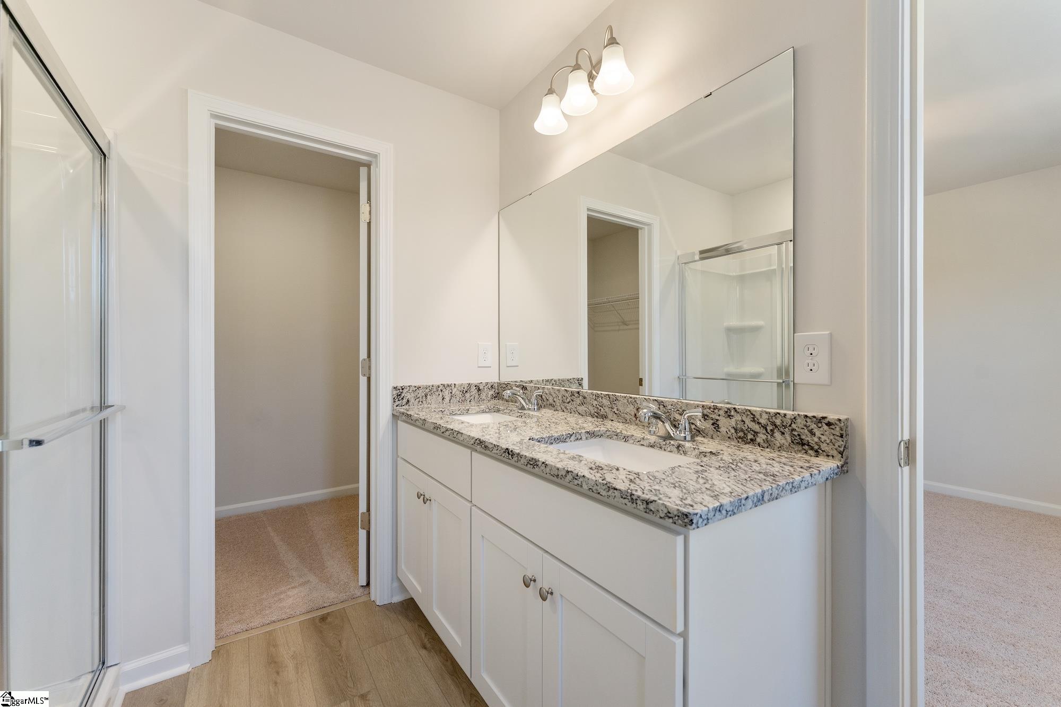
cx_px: 530
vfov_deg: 81.2
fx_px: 413
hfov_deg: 104.3
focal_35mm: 14
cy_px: 354
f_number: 6.3
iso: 400
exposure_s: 1/60
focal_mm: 14
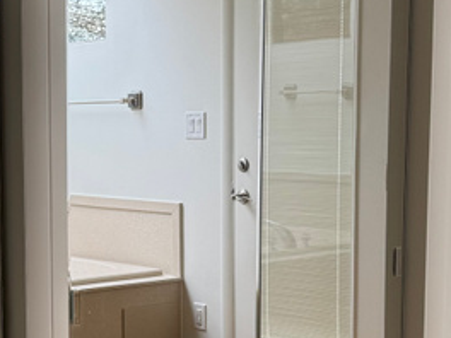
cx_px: -50
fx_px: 1212
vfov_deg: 15.8
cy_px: 248
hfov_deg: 20.1
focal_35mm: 93
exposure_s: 1/237
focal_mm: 6.76
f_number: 1.78
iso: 64
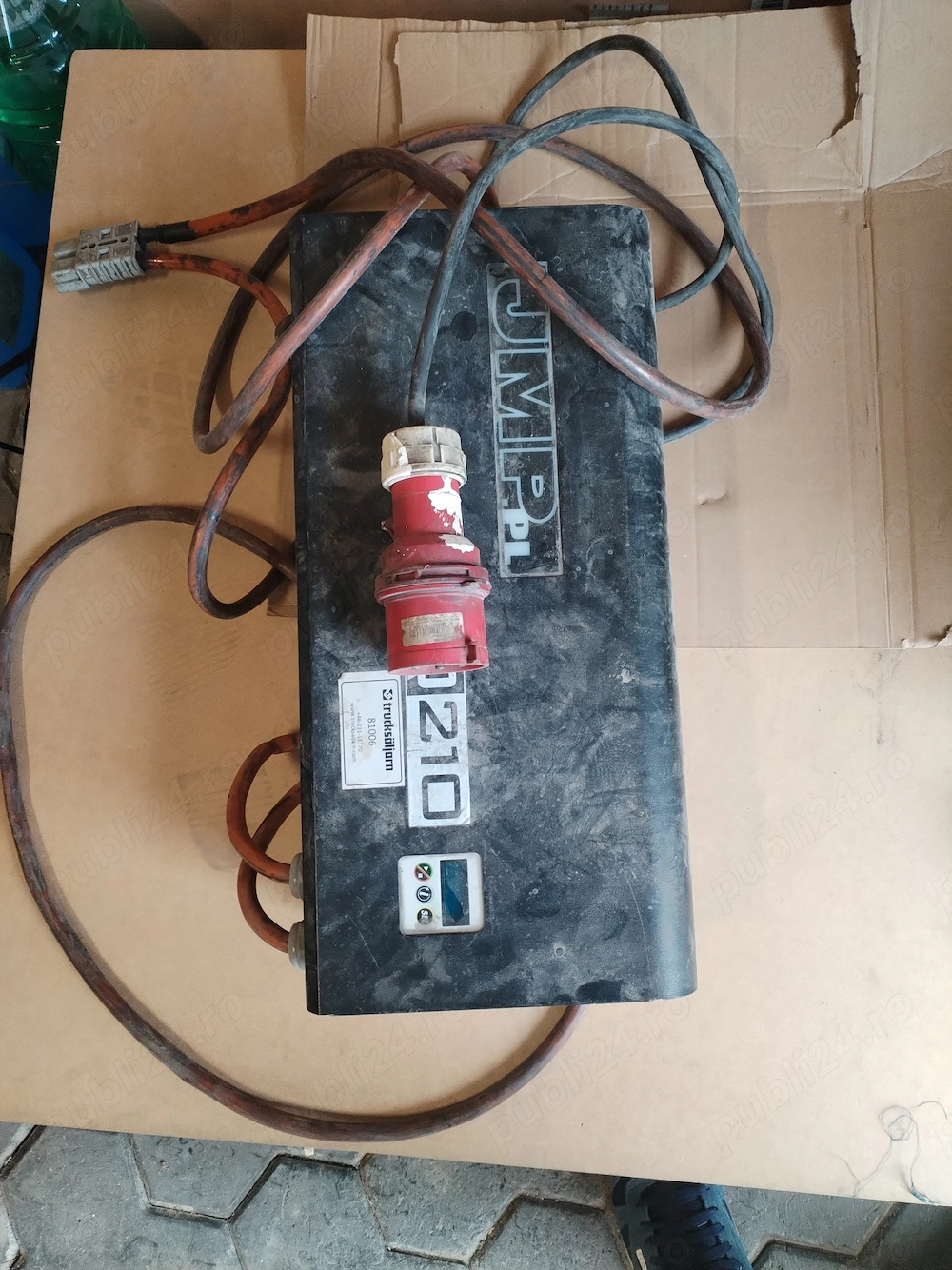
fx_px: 954
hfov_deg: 53.0
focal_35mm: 26
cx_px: 476
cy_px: 635
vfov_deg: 67.3
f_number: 1.8
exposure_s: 1/33.3
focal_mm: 4.75
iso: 866
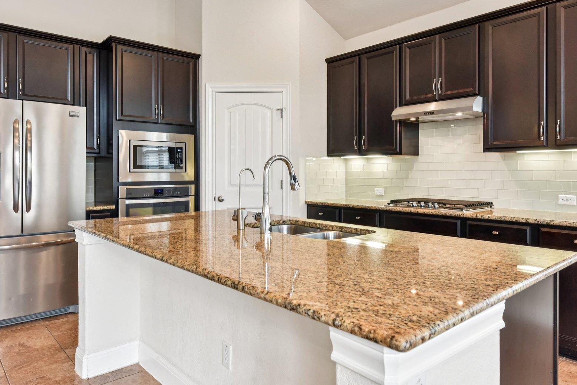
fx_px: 401
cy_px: 161
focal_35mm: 25
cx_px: 302
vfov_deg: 51.1
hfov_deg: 71.5
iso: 400
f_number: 8
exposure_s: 1/20
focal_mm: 19
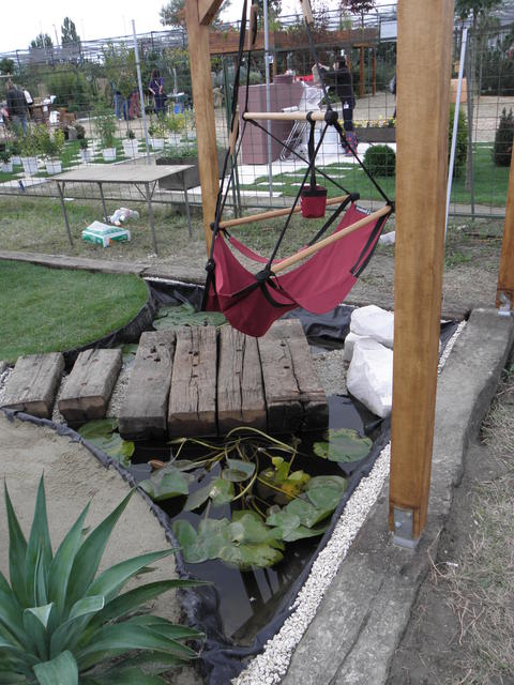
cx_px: 257
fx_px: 574
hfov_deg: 48.2
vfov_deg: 61.7
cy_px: 342
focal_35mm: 29
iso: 100
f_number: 2.9
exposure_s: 1/40
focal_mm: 5.34
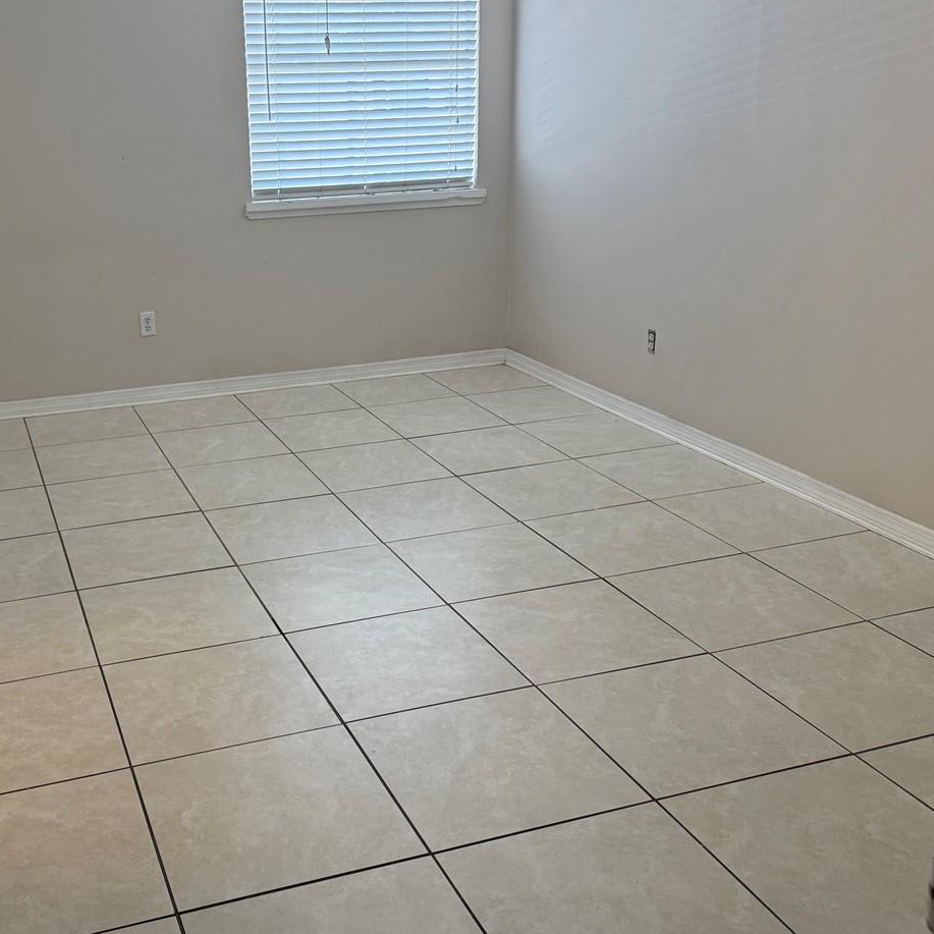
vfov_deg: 44.7
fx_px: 1129
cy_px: 370
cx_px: 303
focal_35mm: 37
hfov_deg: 44.2
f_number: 1.78
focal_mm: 6.76
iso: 125
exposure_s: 1/162
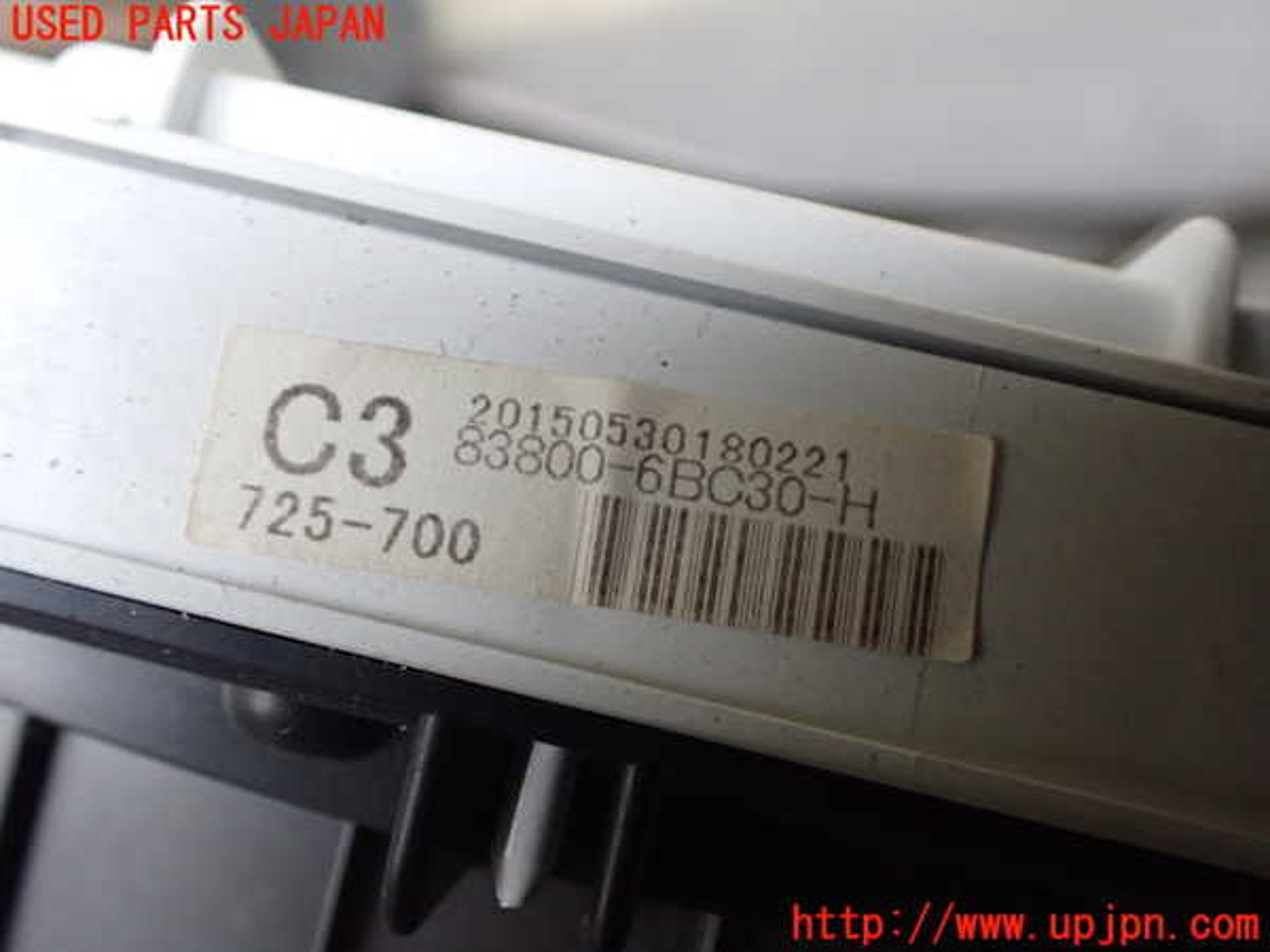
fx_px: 1101
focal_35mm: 30
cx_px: 635
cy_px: 476
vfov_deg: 46.8
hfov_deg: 60.0
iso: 800
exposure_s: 1/40
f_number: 2.3
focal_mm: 5.4
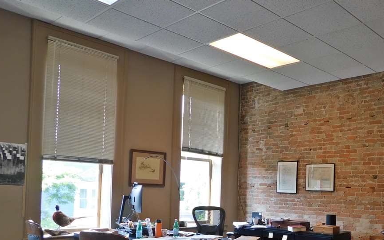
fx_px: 377
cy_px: 182
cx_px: 273
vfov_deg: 34.6
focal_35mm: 36
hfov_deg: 52.3
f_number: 3
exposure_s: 1/30
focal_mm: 4
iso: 200
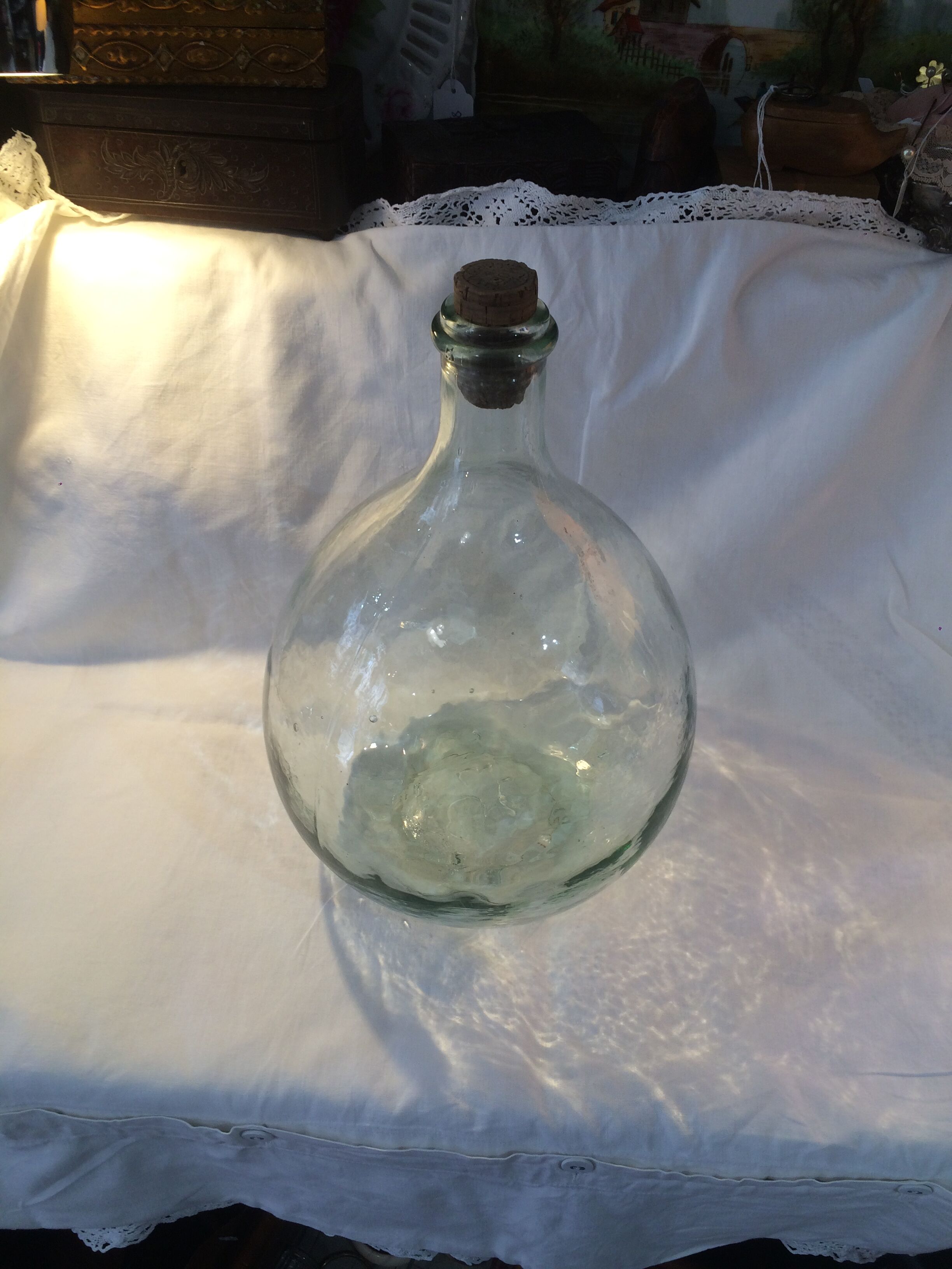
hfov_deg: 48.2
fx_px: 1063
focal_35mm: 29
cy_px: 634
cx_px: 476
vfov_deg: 61.7
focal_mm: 4.15
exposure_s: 1/50
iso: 40
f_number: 2.2
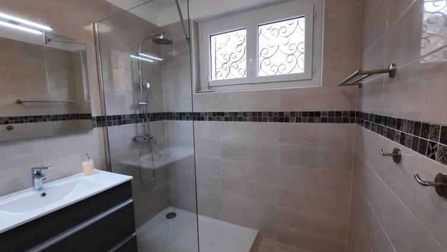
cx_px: 223
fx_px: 178
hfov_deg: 103.0
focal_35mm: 15
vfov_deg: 70.5
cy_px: 135
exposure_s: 1/50
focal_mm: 1.74
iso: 100
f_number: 2.2
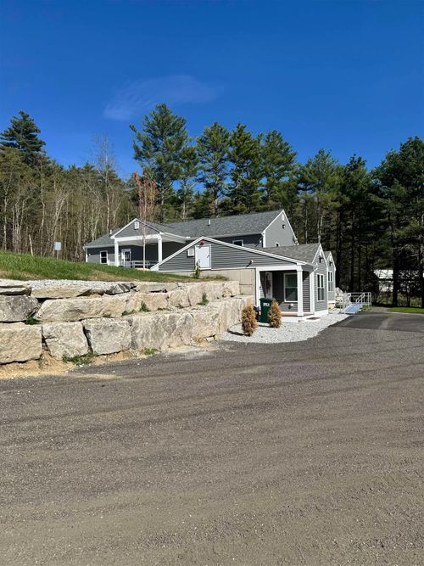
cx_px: 212
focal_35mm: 24
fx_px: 392
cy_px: 283
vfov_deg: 71.6
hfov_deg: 56.8
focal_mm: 6.76
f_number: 1.78
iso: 80
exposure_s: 1/6410
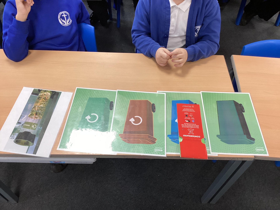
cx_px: 140
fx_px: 251
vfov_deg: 45.4
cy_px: 105
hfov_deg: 58.4
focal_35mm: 31
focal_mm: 3.3
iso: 125
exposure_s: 1/50
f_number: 2.4
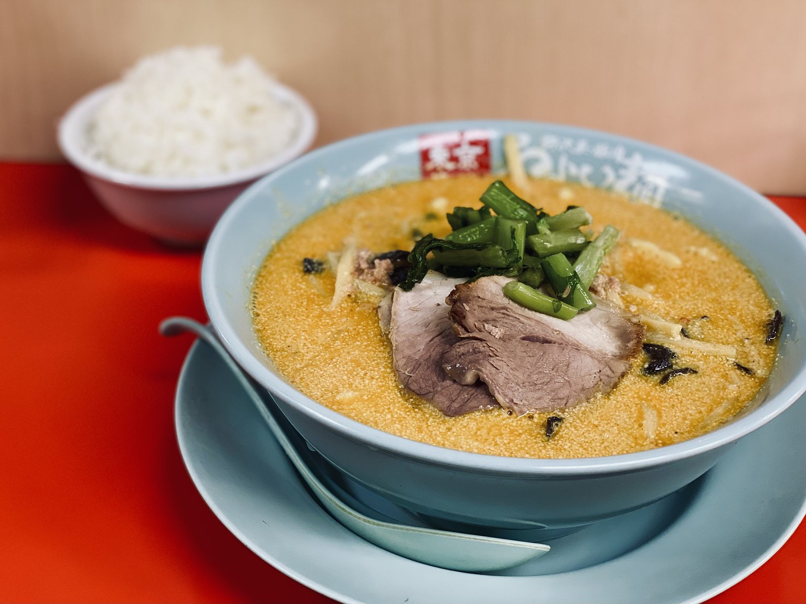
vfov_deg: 28.0
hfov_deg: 36.8
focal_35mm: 52
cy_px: 302
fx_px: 1211
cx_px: 403
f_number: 2
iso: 125
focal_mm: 6
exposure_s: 1/50
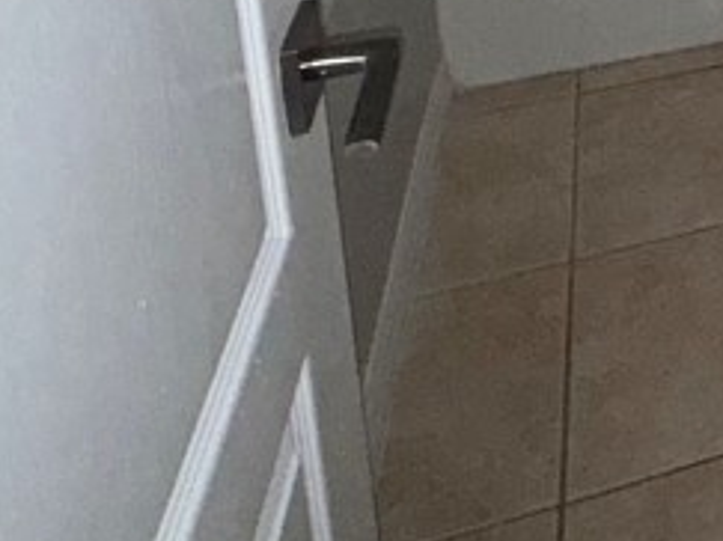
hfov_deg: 24.2
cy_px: -425
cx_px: 1131
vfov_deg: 19.1
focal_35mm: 59
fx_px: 1232
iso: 320
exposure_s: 1/52
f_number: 2.2
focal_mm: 2.22
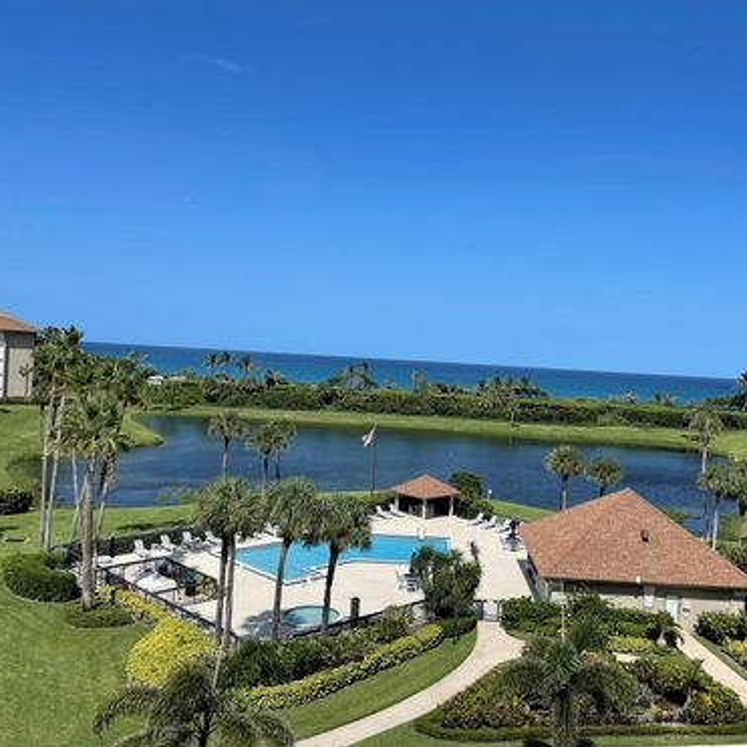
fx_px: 757
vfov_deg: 52.5
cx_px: 463
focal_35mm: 31
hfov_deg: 52.0
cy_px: 376
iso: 32
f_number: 1.6
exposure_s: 1/4717
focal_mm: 5.1
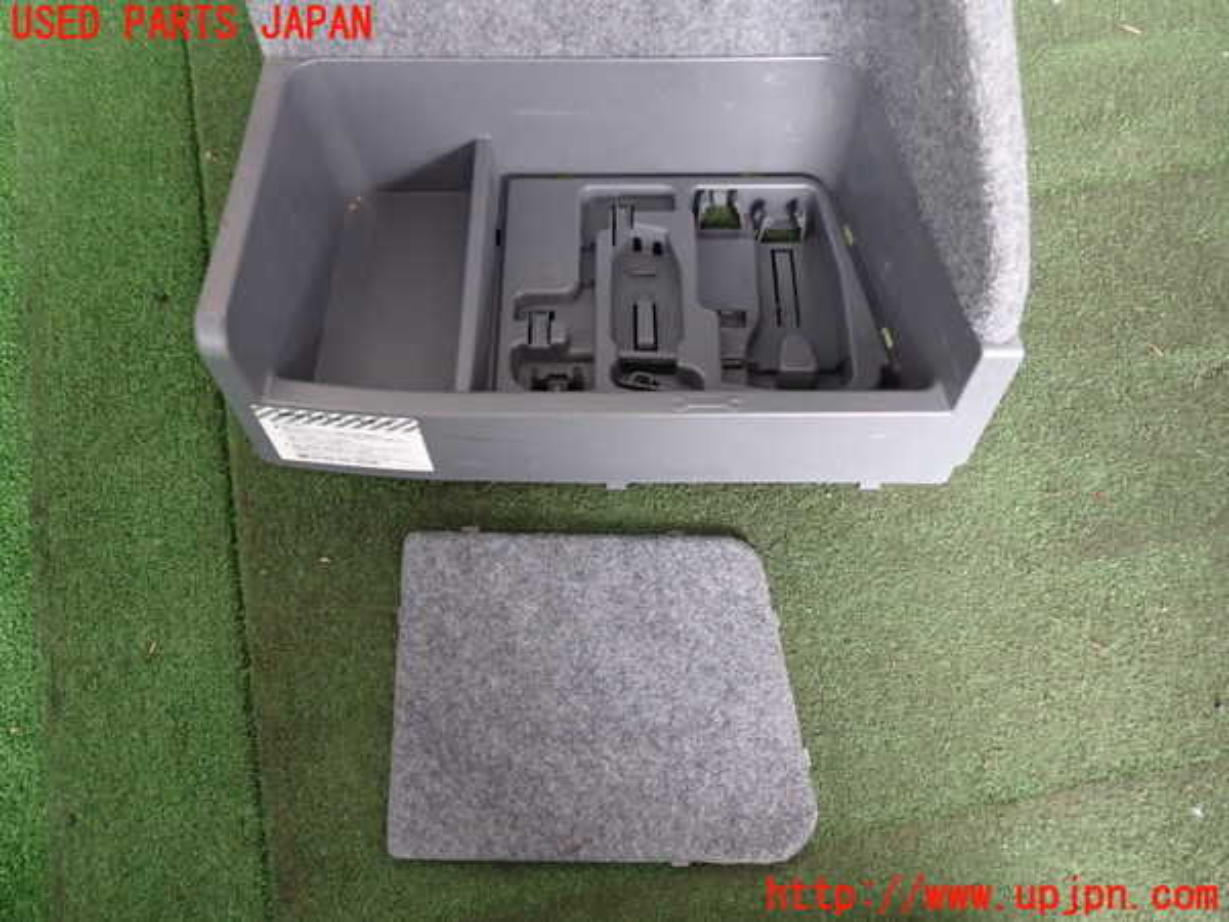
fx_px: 1065
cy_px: 461
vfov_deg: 46.8
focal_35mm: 30
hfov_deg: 60.0
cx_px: 614
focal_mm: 5.4
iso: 640
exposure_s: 1/30
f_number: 2.3
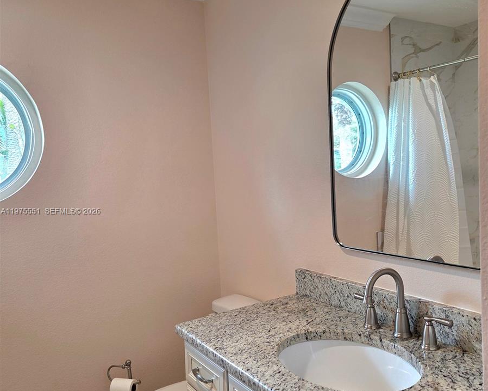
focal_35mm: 30
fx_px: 433
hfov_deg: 58.8
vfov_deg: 48.4
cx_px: 244
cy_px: 212
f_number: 1.8
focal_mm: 5.4
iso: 100
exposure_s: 1/120
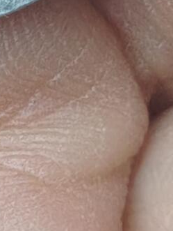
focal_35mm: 277
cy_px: -250
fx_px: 1842
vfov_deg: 6.9
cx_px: -131
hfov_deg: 5.3
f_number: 1.88
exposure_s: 1/60
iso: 624
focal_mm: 4.84
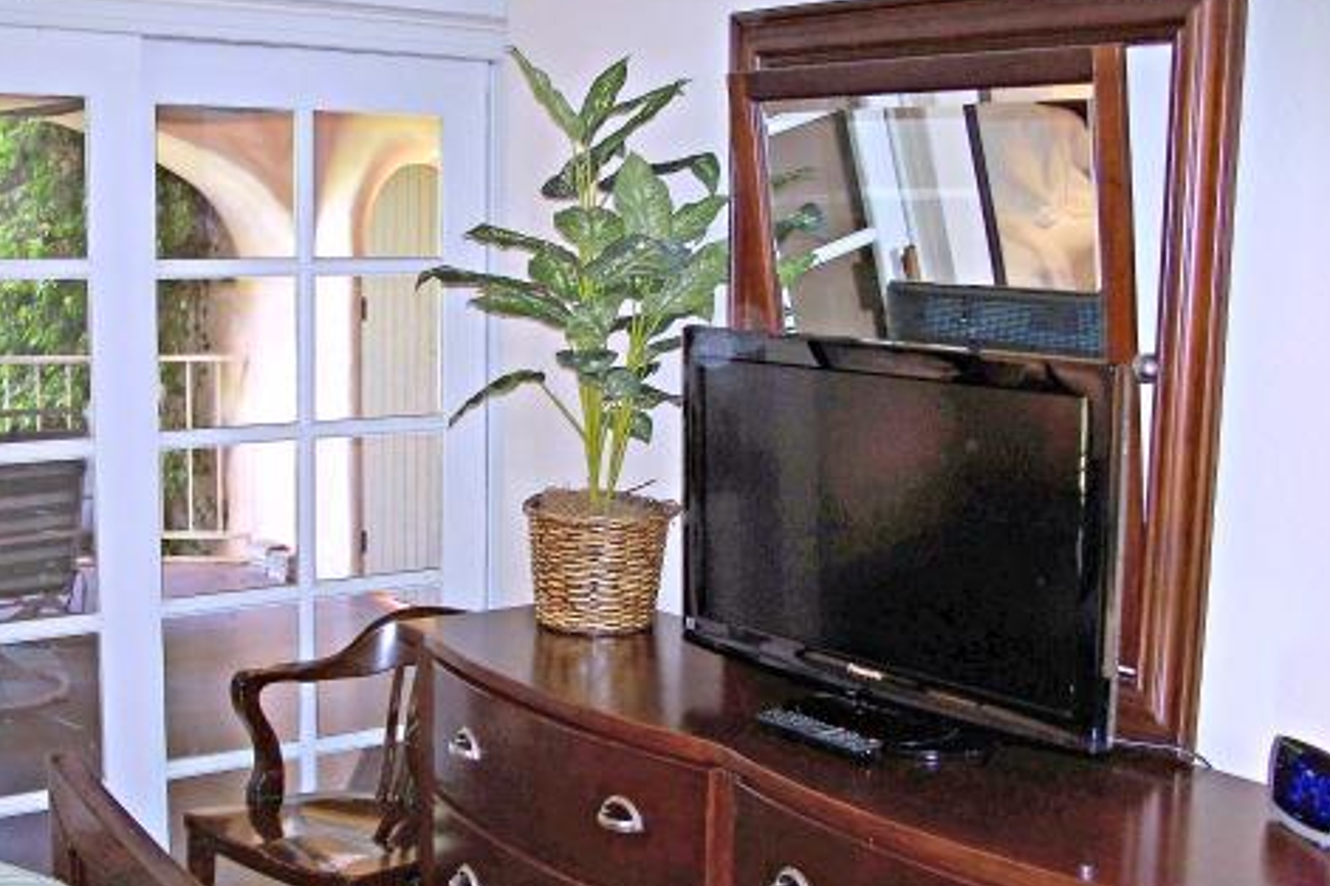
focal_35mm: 49
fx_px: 1810
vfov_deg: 27.4
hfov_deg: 40.1
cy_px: 593
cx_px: 522
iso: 200
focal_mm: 7.8
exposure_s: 1/60
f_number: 2.8
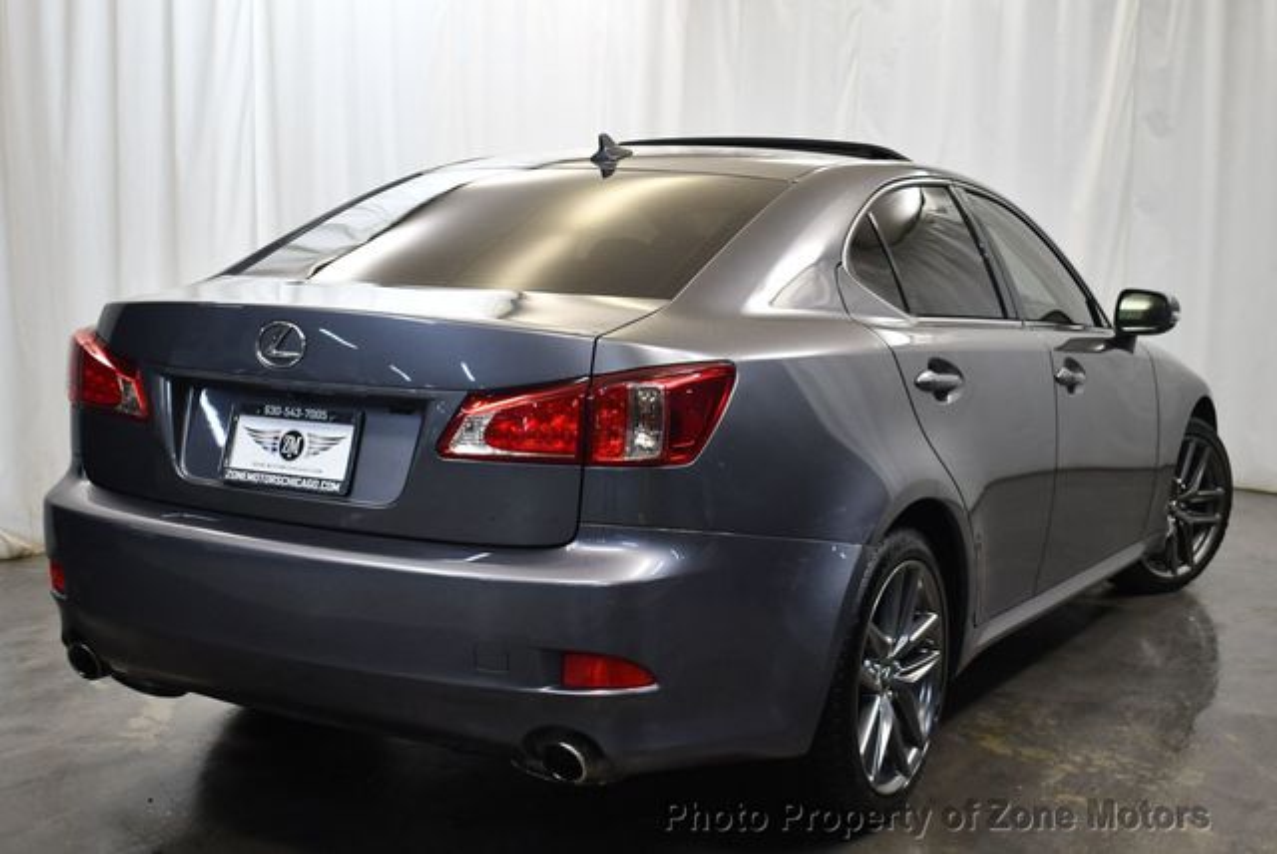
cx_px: 638
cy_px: 427
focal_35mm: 50
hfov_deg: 39.6
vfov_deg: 27.0
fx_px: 1775
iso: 1100
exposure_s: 1/125
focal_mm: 25
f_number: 4
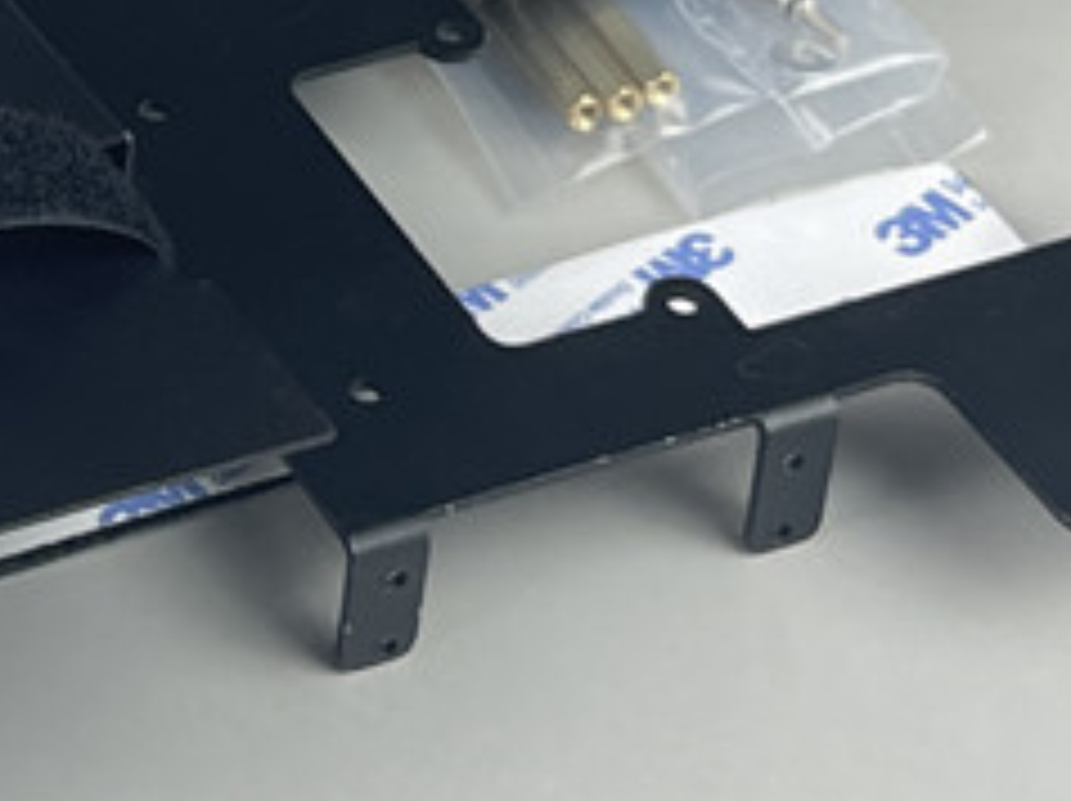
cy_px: 320
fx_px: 2534
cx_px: -99
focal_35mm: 82
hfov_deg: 22.5
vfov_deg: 17.9
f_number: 1.6
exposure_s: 1/100
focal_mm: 5.1
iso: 50
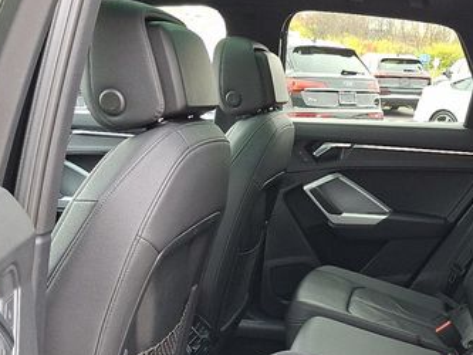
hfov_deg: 38.8
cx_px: 345
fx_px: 656
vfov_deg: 29.9
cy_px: 258
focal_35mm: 48
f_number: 1.8
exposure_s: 1/100
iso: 113
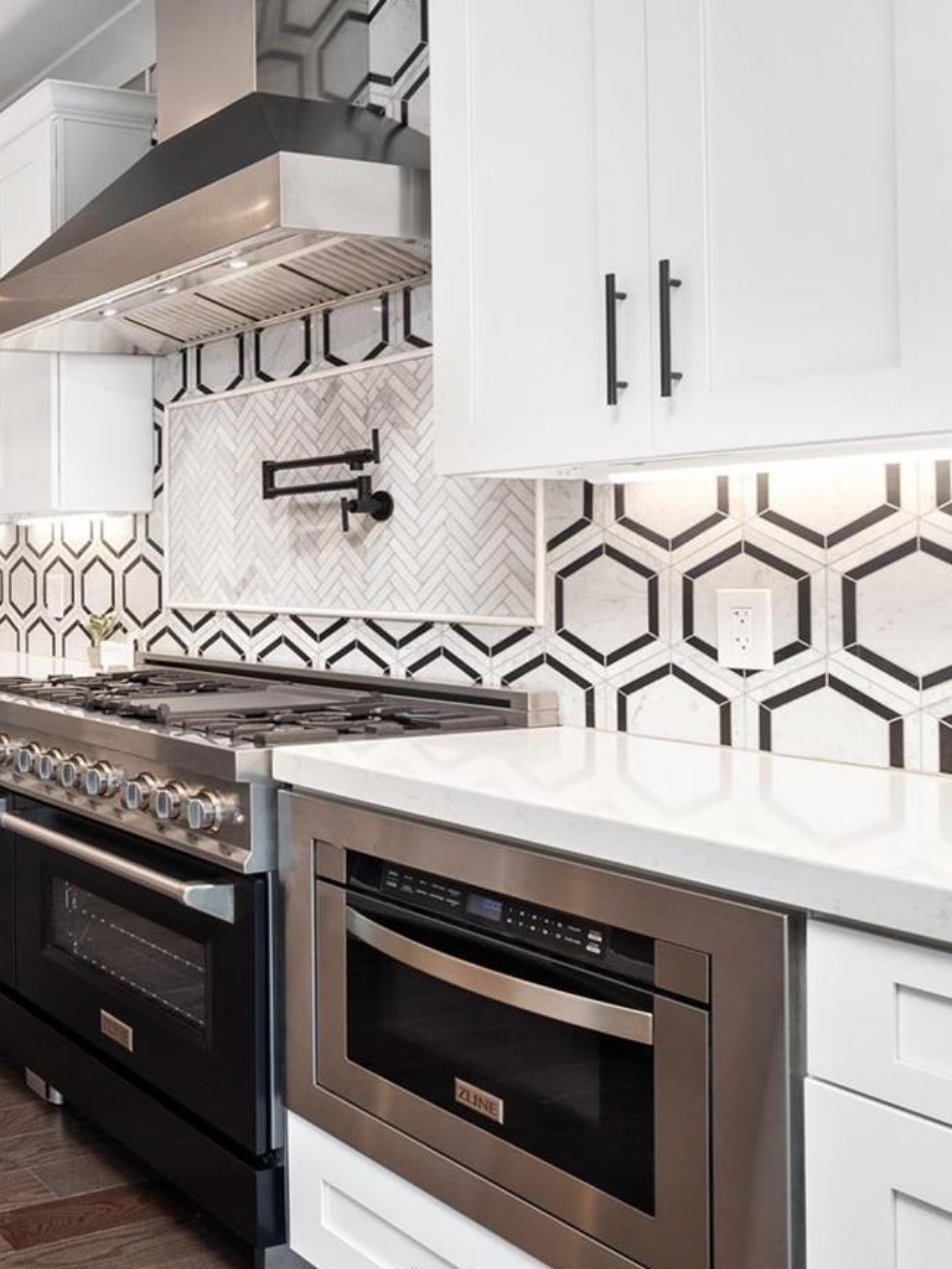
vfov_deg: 56.6
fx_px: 1173
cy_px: 556
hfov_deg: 35.3
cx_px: -177
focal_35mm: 32
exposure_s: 1/15
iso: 400
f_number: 7.1
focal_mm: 9
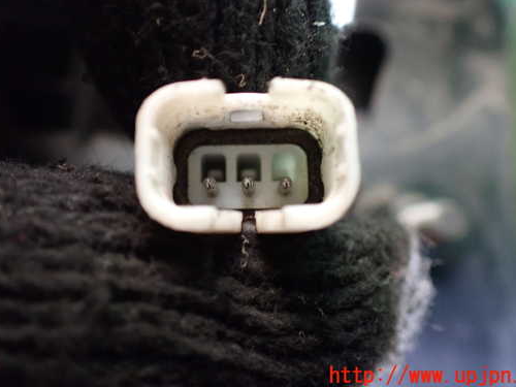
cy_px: 157
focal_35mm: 36
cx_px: 253
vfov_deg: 39.5
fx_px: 537
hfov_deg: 51.4
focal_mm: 5.4
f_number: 2.3
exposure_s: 1/30
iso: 1000
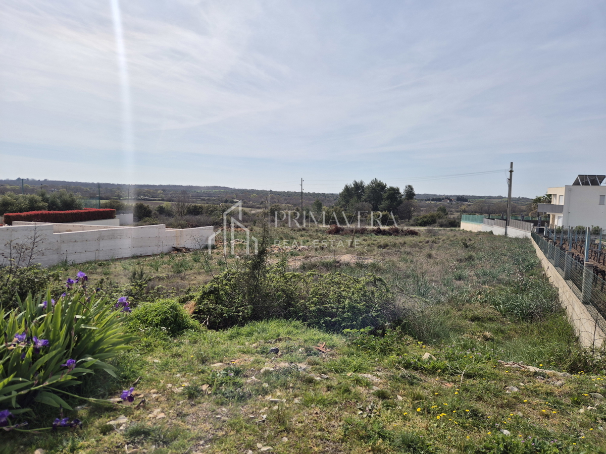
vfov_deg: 58.9
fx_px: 403
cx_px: 303
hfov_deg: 73.9
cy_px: 227
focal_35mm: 23
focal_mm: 5.4
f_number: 1.8
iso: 25
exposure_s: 1/3440
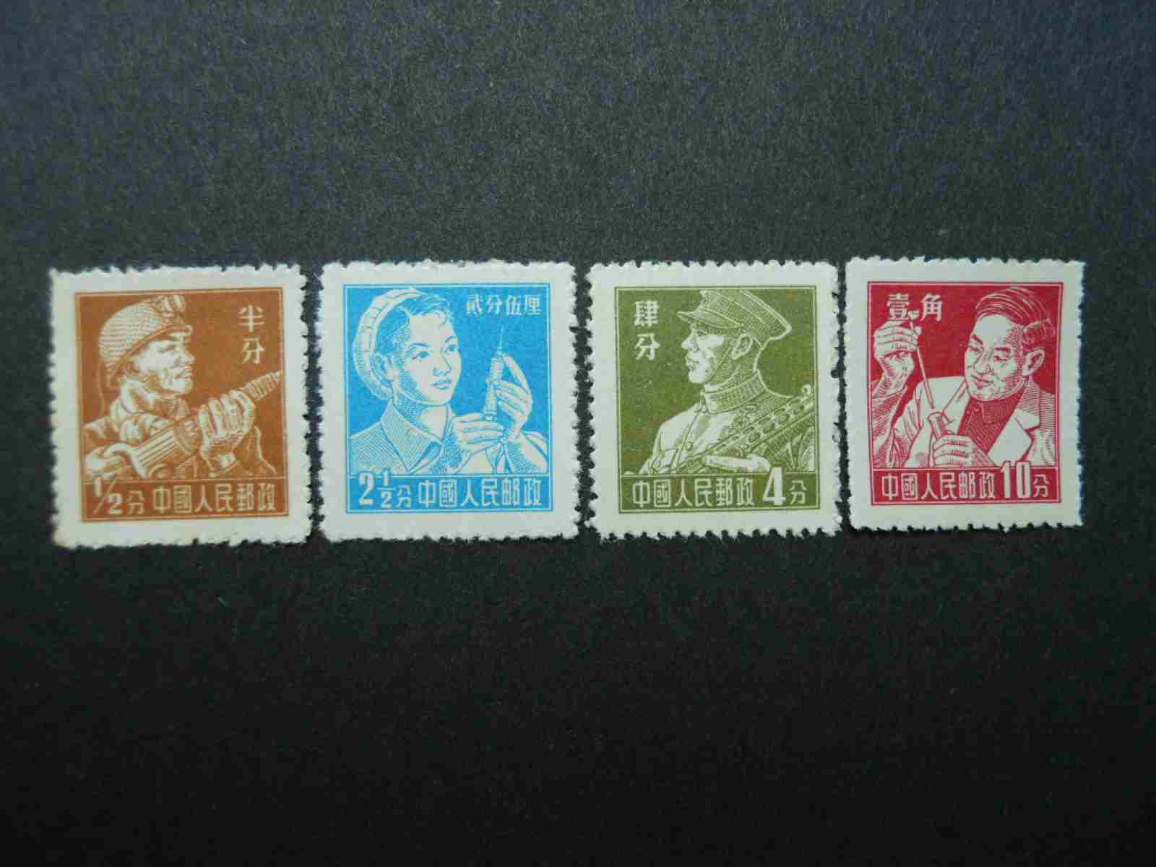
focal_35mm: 28
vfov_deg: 49.7
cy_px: 434
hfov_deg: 63.4
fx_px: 935
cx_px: 578
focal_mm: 5
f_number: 2.7
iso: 125
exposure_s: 1/250
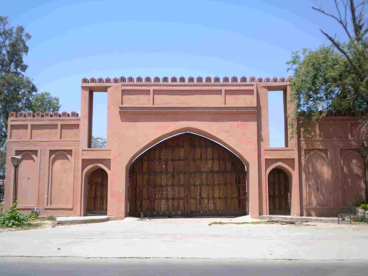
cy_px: 138
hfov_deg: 45.8
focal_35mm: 41
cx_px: 184
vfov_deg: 35.1
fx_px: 436
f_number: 4.9
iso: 80
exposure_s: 1/416
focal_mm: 7.4
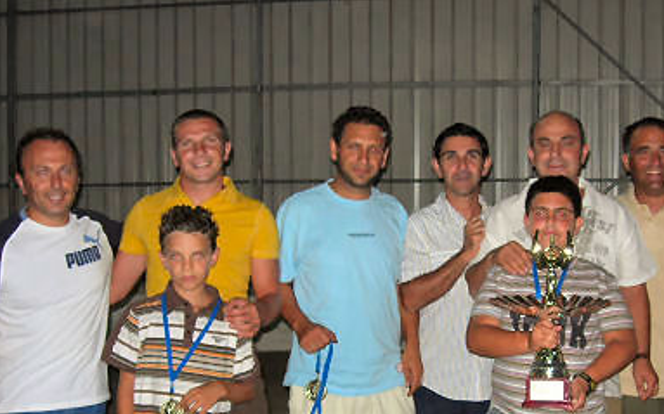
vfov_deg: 20.7
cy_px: 326
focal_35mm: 62
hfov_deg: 32.7
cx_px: 451
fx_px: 1121
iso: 72
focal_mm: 7.8
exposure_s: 1/60.1
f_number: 2.8
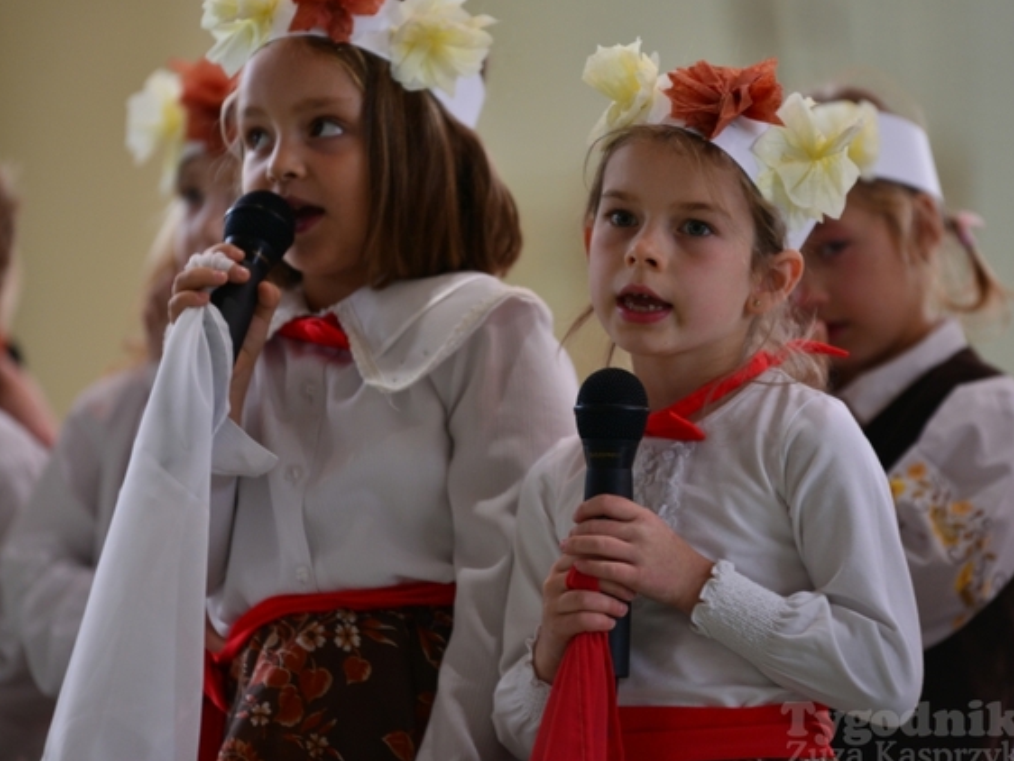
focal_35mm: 243
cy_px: 359
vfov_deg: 6.1
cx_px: 466
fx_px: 7121
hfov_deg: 8.1
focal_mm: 200
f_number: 2.8
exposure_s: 1/250
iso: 500
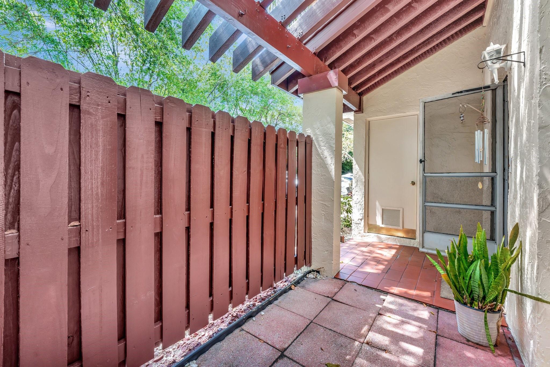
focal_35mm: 15
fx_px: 226
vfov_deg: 78.1
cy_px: 184
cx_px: 275
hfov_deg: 101.2
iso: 500
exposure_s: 1/80
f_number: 8
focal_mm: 14.8
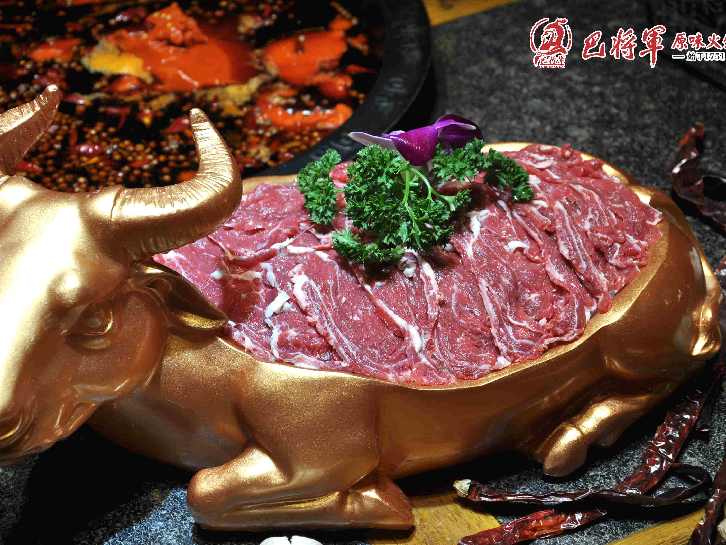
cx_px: 350
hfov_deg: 23.8
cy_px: 273
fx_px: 1720
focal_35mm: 82
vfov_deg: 18.0
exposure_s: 1/45
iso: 200
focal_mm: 50
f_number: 6.7
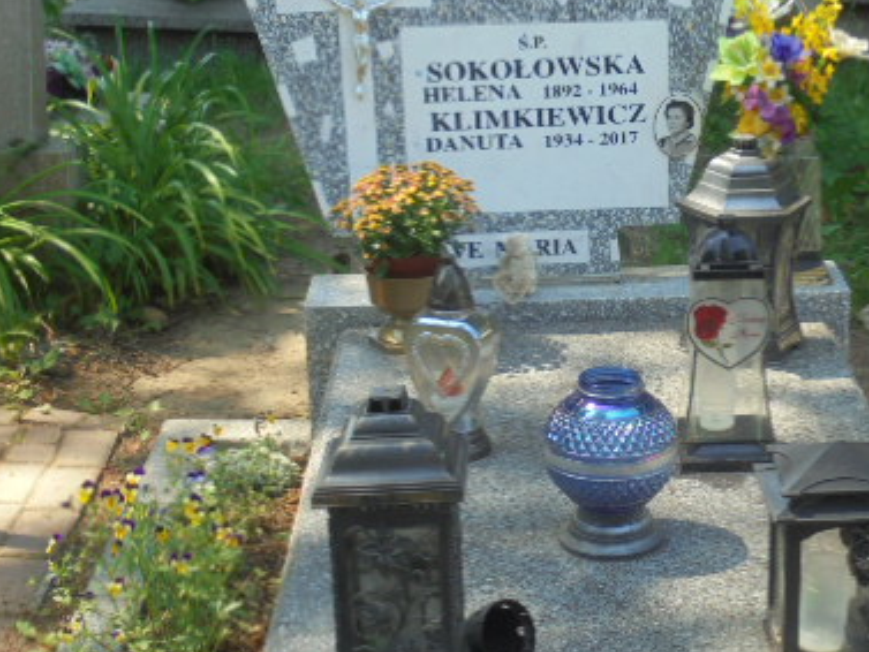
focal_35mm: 73
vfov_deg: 20.2
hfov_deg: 26.4
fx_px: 1833
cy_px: 387
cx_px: 615
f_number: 4.5
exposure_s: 1/100
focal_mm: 7.8
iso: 100
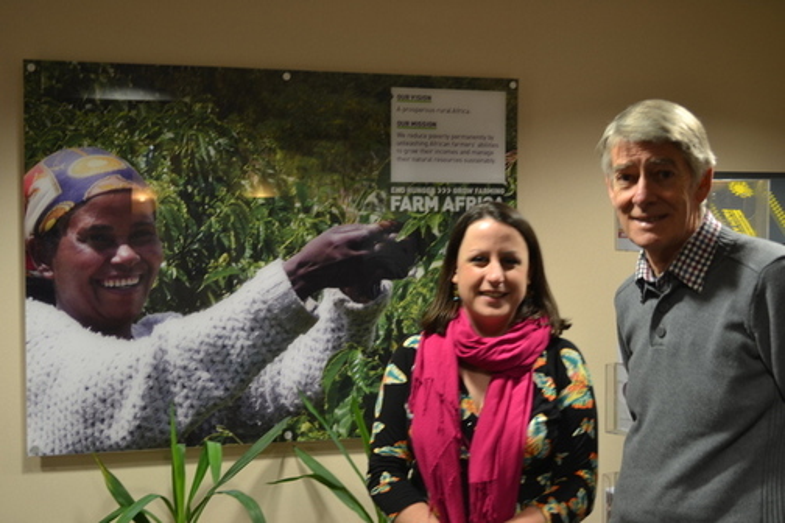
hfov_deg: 41.1
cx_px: 392
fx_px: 1047
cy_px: 262
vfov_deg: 28.1
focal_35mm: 48
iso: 100
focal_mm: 32
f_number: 4.8
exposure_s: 1/4
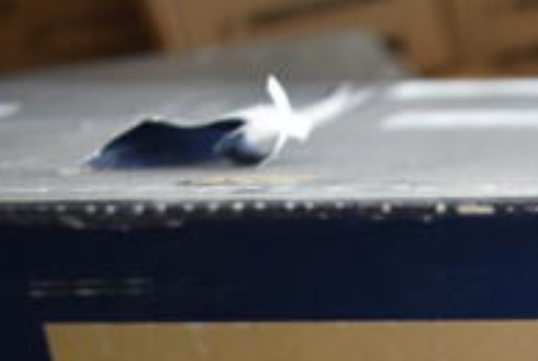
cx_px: 760
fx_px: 1272
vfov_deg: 15.1
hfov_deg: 21.0
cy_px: 519
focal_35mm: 85
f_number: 3.5
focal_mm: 18
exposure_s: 1/125
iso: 500
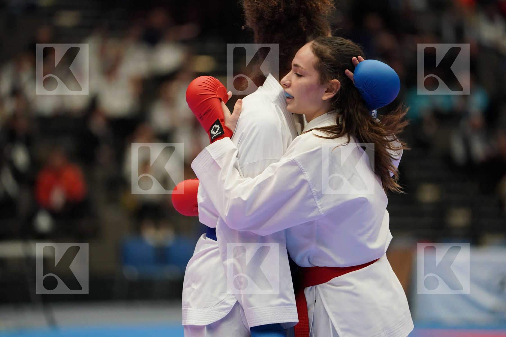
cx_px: 253
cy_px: 168
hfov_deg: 10.3
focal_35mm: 200
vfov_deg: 6.9
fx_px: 2811
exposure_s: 1/1000
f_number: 2.8
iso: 2500
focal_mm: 200
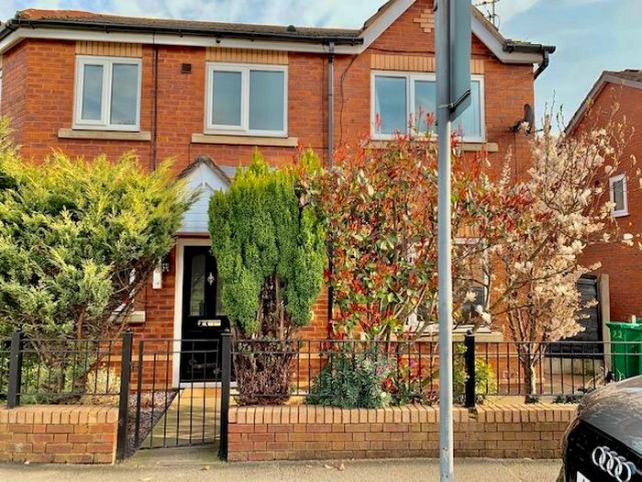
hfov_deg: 67.3
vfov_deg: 53.1
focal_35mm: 26
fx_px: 482
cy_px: 241
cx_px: 321
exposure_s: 1/318
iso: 25
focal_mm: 4.25
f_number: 1.8
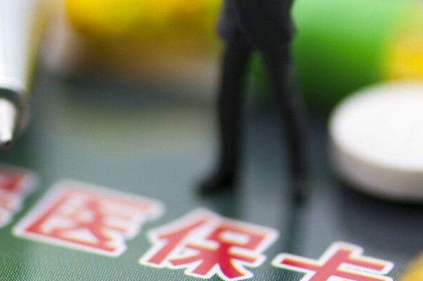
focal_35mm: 316
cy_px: 118
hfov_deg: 6.5
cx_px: 196
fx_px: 3708
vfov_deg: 4.3
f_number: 3.3
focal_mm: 105
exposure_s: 1/500
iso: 200
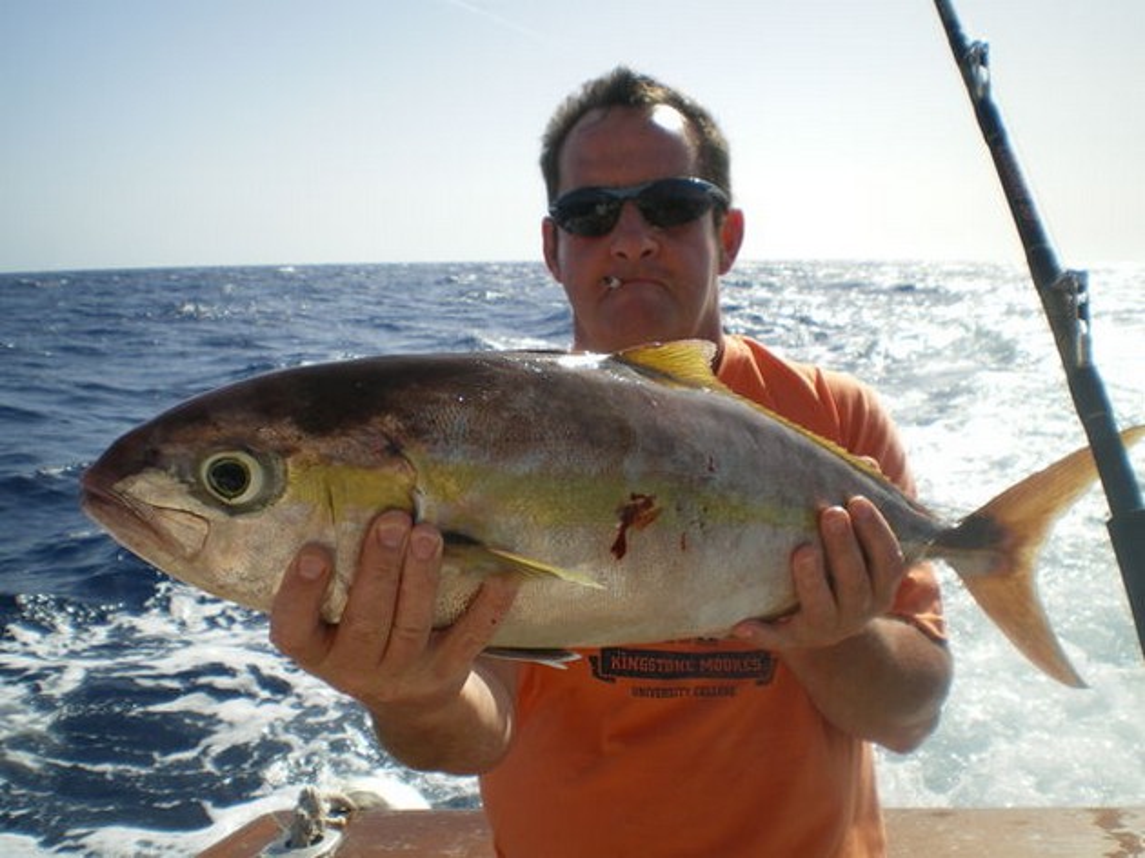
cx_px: 572
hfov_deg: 51.4
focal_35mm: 36
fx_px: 1190
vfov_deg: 39.6
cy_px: 429
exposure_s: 1/500
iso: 50
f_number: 4.6
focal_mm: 6.3
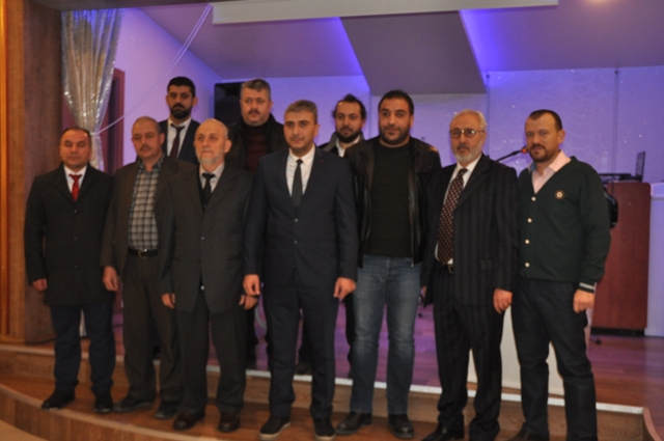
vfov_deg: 32.9
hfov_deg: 48.0
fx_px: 746
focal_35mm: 40
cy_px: 220
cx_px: 332
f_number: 3.8
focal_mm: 27
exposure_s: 1/60
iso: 800
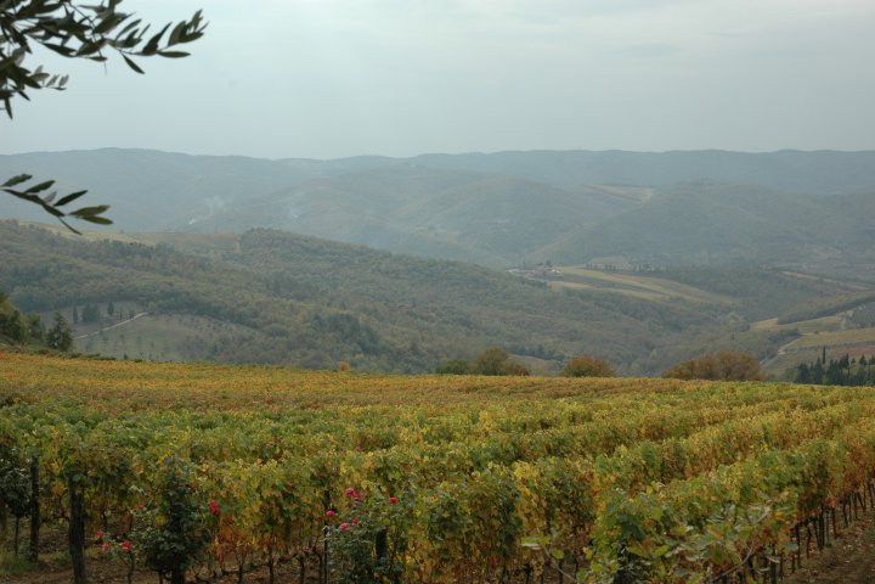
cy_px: 292
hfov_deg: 37.9
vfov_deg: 25.8
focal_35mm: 52
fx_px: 1276
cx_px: 438
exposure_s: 1/320
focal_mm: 35
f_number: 9
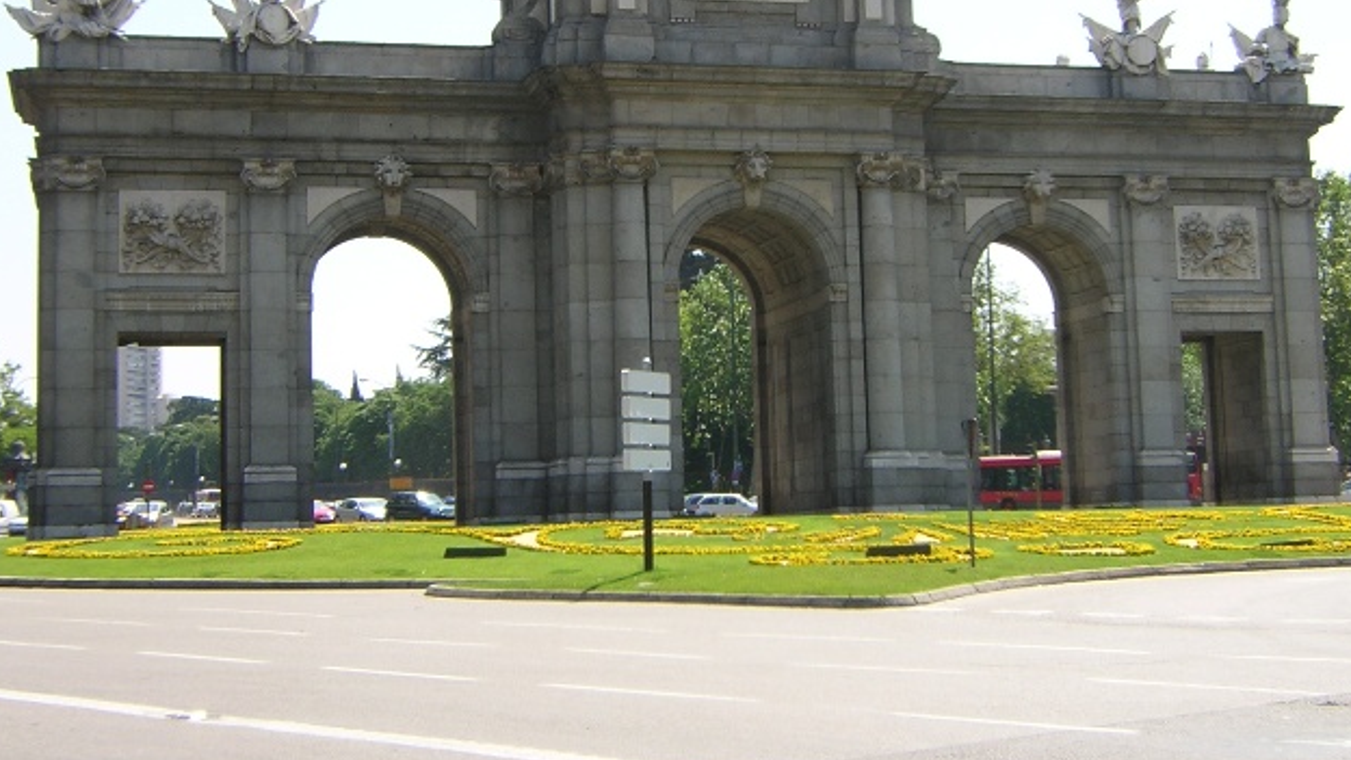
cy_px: 264
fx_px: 2042
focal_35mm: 57
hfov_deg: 36.6
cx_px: 686
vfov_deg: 21.0
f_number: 6.2
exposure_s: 1/143
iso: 100
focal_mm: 6.6
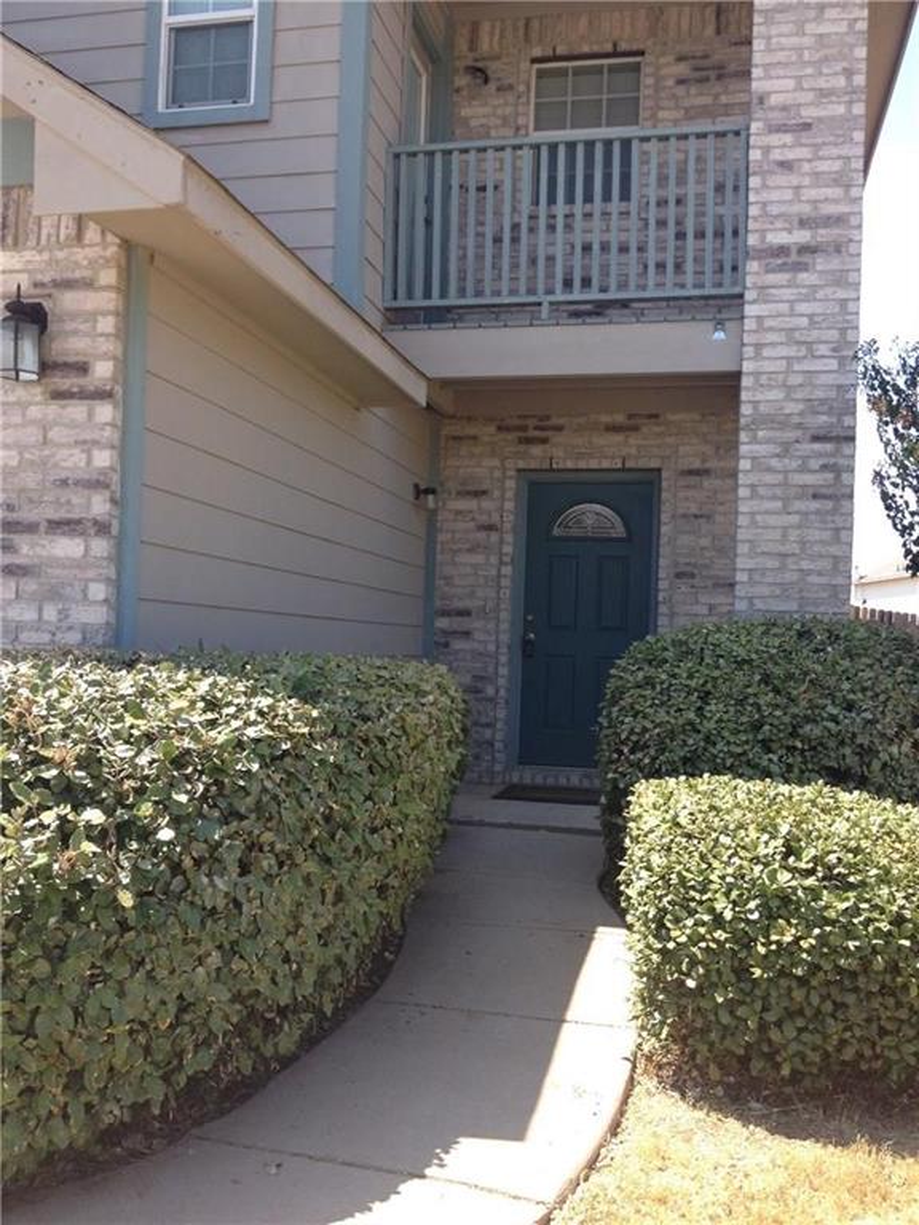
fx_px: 1239
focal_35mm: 35
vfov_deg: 52.6
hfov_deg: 40.7
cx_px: 460
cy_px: 612
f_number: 2.4
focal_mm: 4.28
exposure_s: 1/552
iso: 50
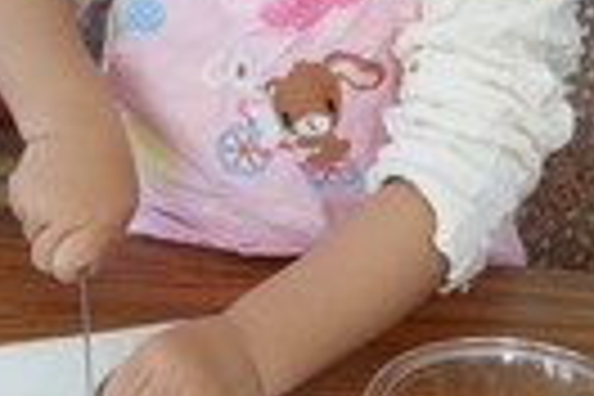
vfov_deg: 14.7
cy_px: -43
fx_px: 1501
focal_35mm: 91
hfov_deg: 22.4
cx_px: 346
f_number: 4.5
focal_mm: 20
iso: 200
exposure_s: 1/40
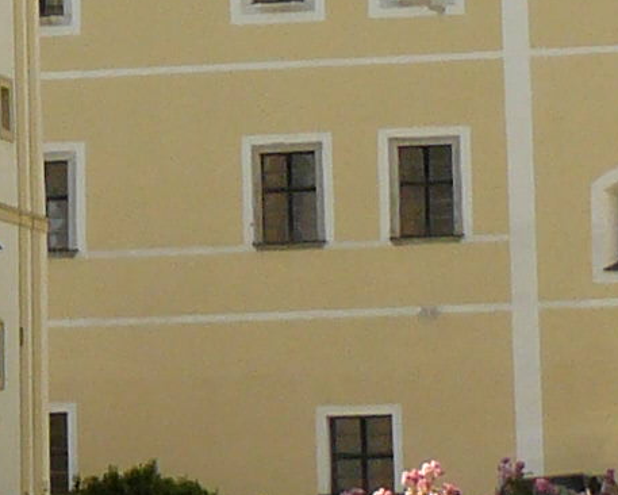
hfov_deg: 8.1
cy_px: -668
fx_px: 4318
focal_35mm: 236
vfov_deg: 6.3
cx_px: -143
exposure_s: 1/200
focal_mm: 6
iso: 100
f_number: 5.6
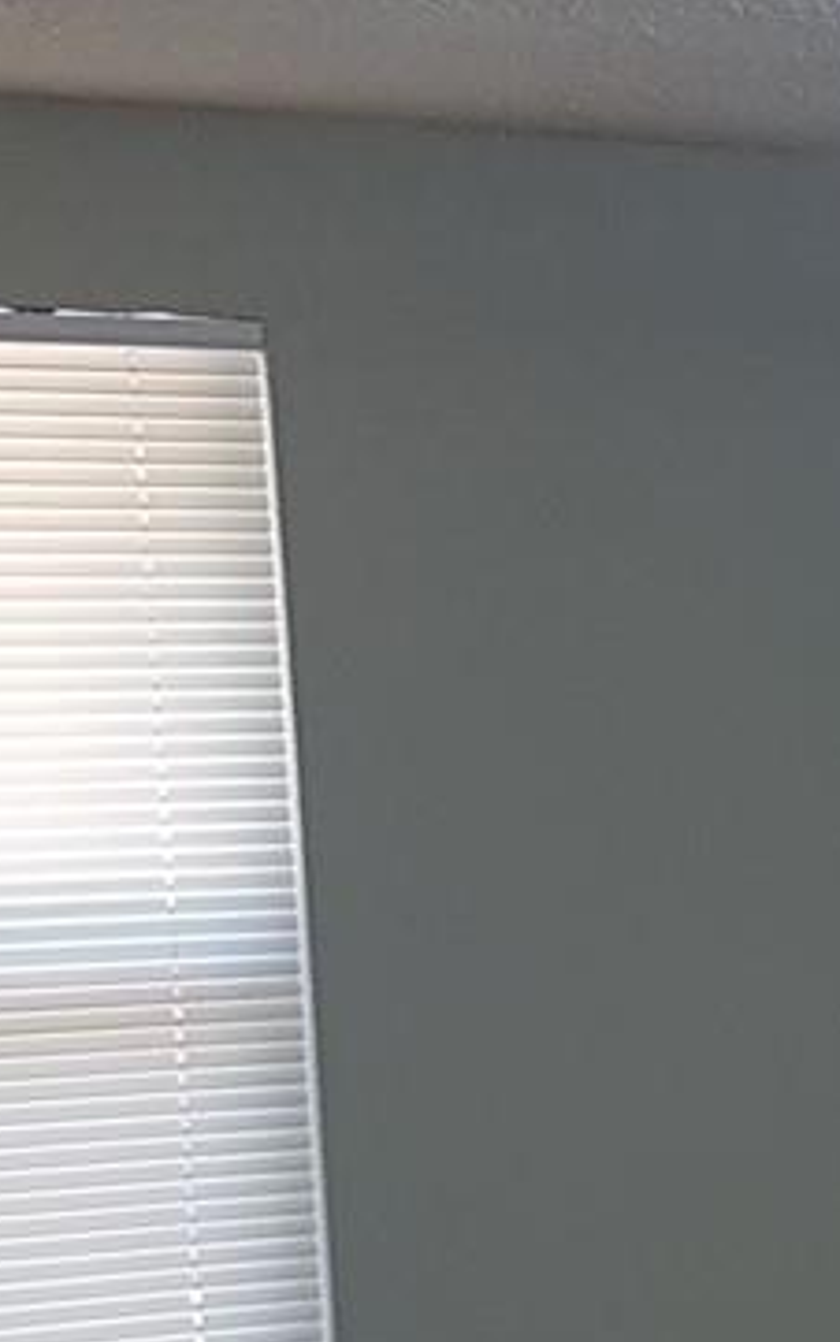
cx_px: 1725
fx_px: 4463
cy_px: 1271
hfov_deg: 9.9
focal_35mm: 122
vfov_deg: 16.8
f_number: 1.7
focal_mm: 4.3
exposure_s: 1/60
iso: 125
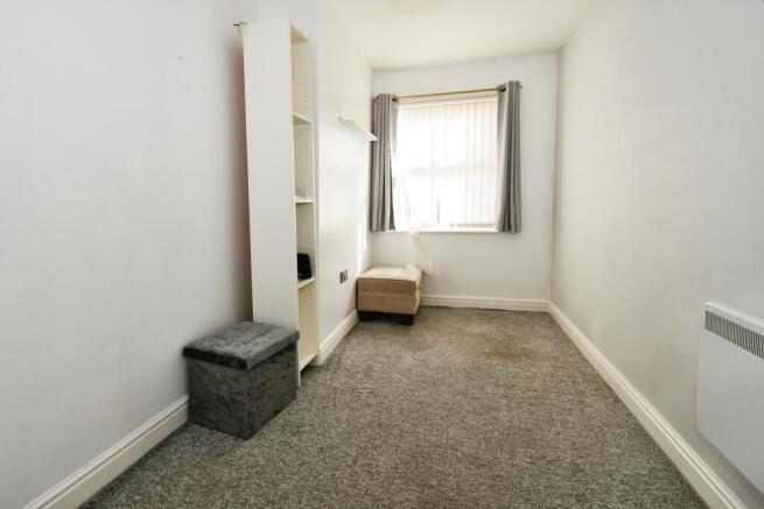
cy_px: 254
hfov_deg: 100.4
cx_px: 382
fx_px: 318
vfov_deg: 77.4
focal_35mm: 15
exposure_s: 1/100
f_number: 7.1
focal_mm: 10
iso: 800
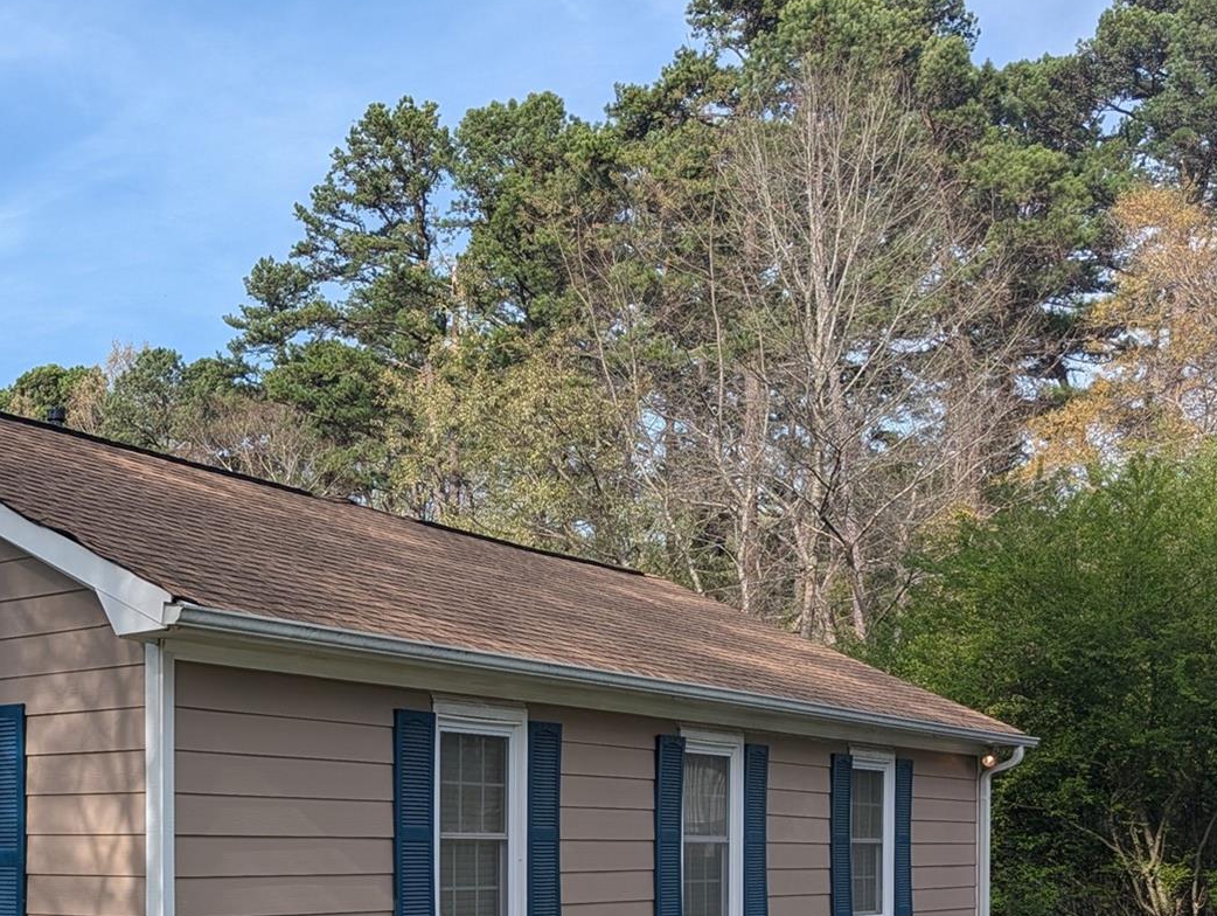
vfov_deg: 29.4
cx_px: 125
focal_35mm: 47
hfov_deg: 37.7
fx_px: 1654
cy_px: 863
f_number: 1.68
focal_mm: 6.9
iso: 24
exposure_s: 1/876
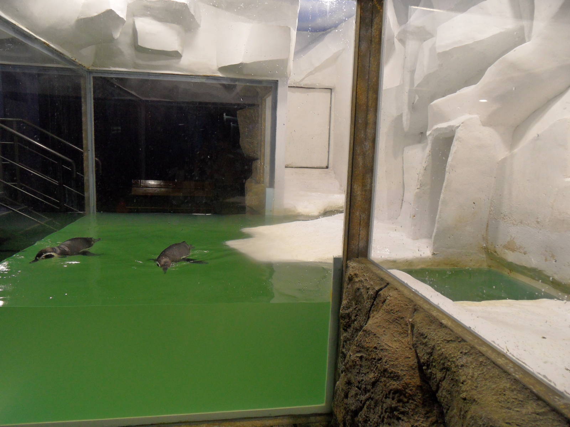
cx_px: 285
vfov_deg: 56.8
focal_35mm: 24
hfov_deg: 71.6
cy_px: 214
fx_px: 395
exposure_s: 1/30
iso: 160
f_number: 3.2
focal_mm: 3.9
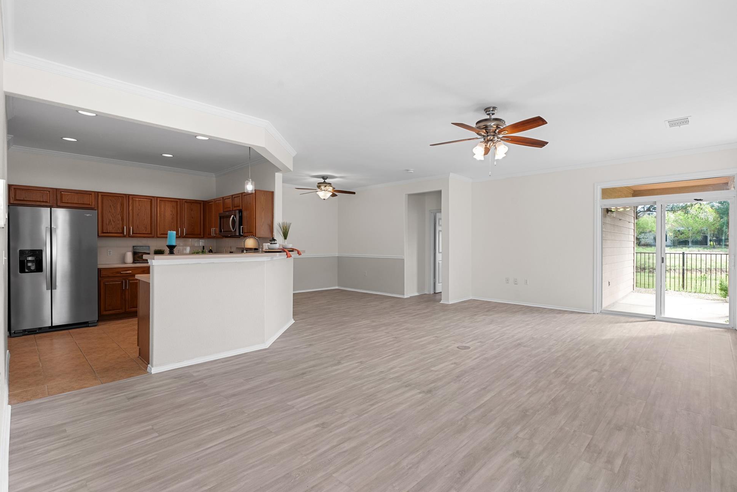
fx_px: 348
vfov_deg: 70.4
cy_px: 248
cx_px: 390
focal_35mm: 17
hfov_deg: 93.2
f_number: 9
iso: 400
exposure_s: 1/3
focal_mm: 16
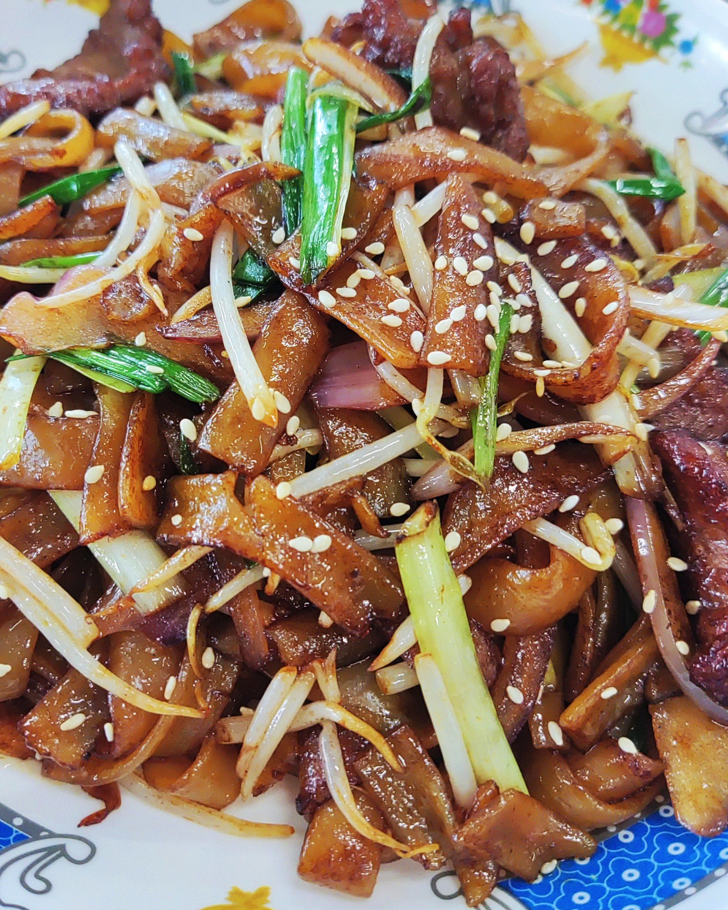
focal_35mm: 31
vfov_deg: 57.1
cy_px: 432
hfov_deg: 47.1
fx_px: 835
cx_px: 331
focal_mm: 4.71
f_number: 1.79
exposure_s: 1/50
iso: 184
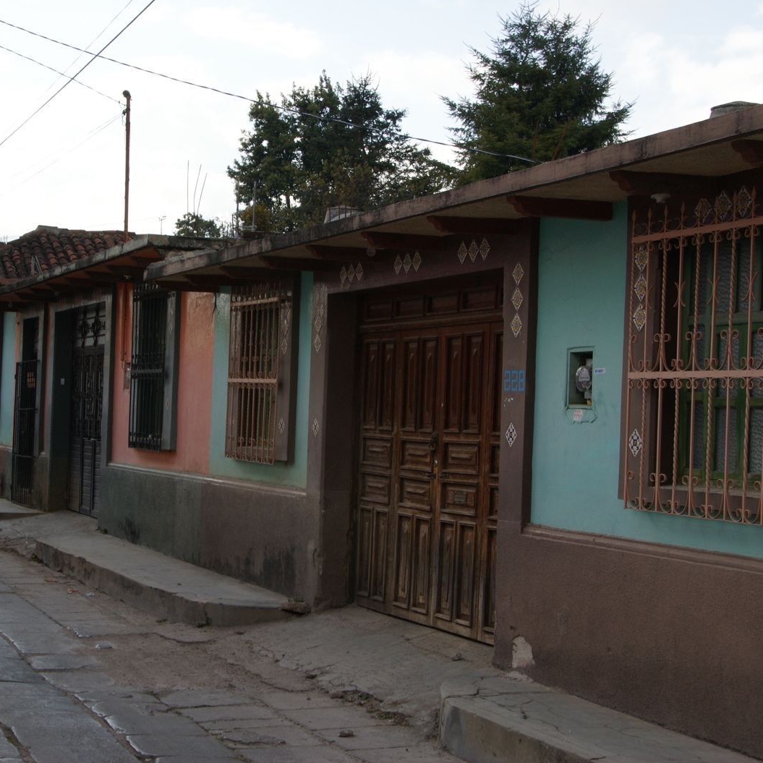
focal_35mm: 68
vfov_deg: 25.5
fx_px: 1687
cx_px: 276
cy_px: 382
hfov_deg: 25.4
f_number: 11
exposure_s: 1/100
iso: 100
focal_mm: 35
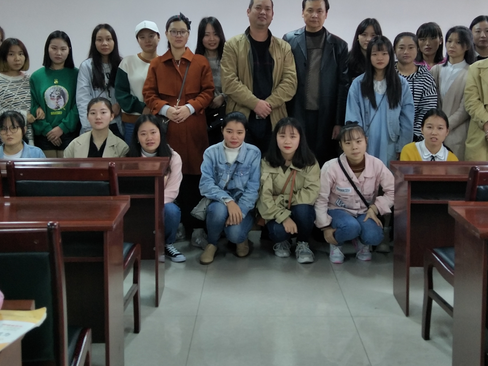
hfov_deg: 46.8
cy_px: 115
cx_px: 247
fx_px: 564
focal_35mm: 40
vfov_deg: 35.5
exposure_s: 1/33
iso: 163
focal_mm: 4.1
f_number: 1.7
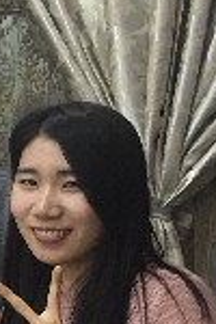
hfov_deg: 7.7
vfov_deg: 13.0
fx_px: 1413
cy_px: 237
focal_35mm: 157
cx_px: -402
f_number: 2.2
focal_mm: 4.15
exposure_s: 1/17
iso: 50
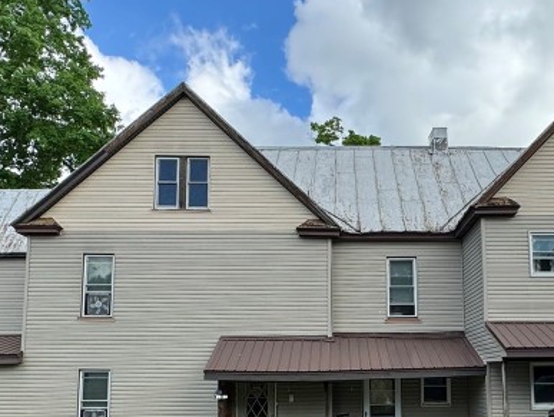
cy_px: 318
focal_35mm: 37
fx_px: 593
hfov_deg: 49.5
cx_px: 356
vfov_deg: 37.7
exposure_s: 1/537
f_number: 2.2
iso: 40
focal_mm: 2.22
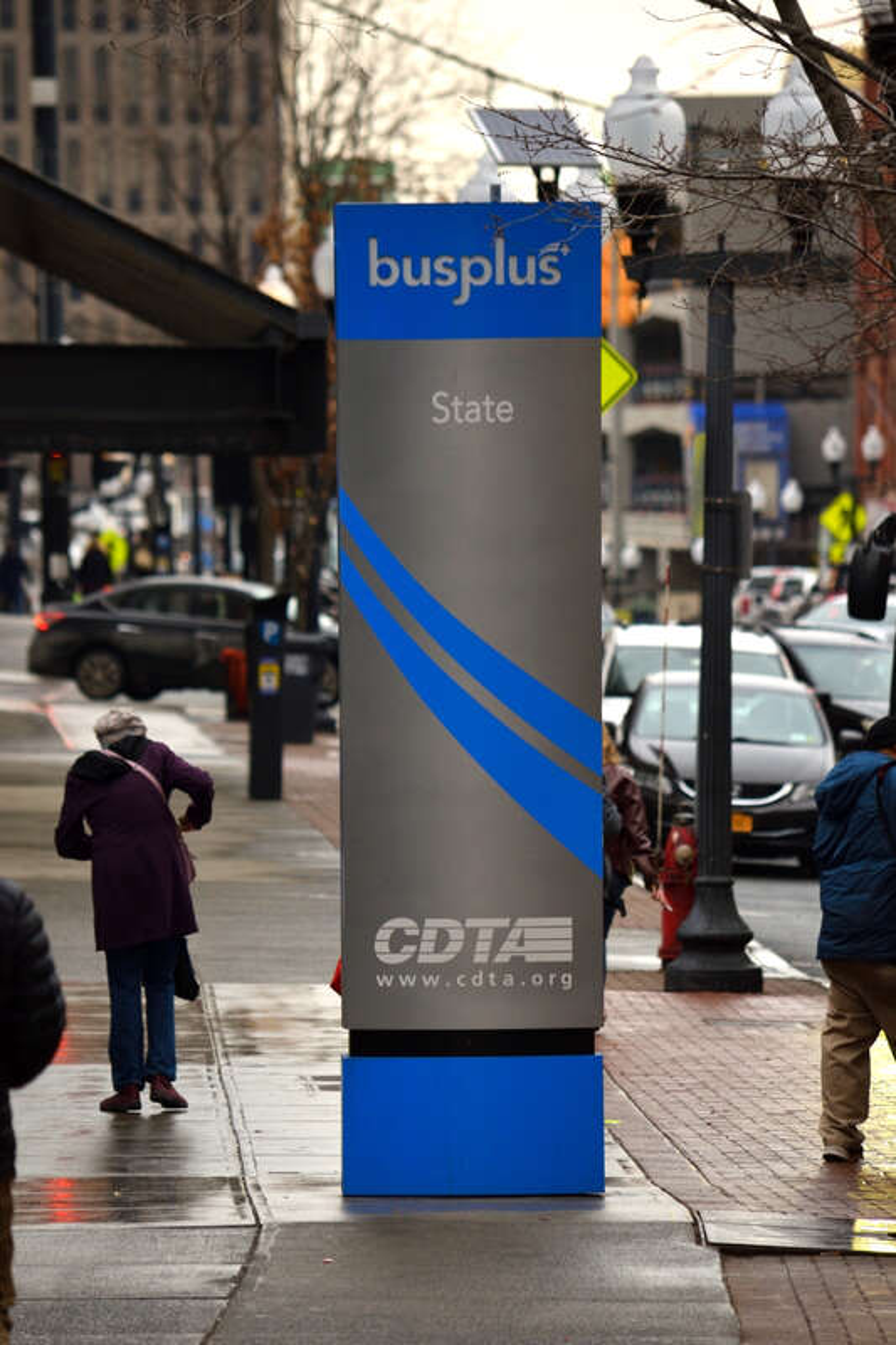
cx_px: 448
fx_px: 12324
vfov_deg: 6.2
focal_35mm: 330
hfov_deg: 4.2
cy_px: 672
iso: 400
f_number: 5.3
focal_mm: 220
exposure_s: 1/160
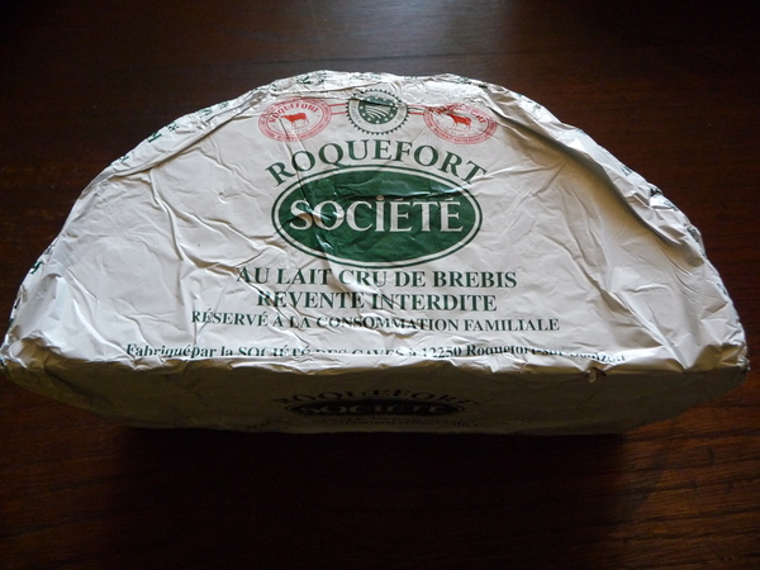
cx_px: 380
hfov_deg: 63.4
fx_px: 615
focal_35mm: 28
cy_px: 285
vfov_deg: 49.7
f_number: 3.3
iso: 400
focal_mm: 4.7
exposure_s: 1/30
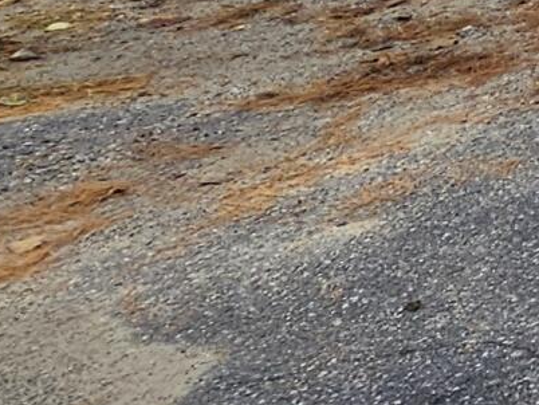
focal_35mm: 97
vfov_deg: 13.4
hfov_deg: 11.8
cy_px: -370
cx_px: 1565
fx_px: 1511
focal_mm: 2.2
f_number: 2.2
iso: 50
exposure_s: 1/1395
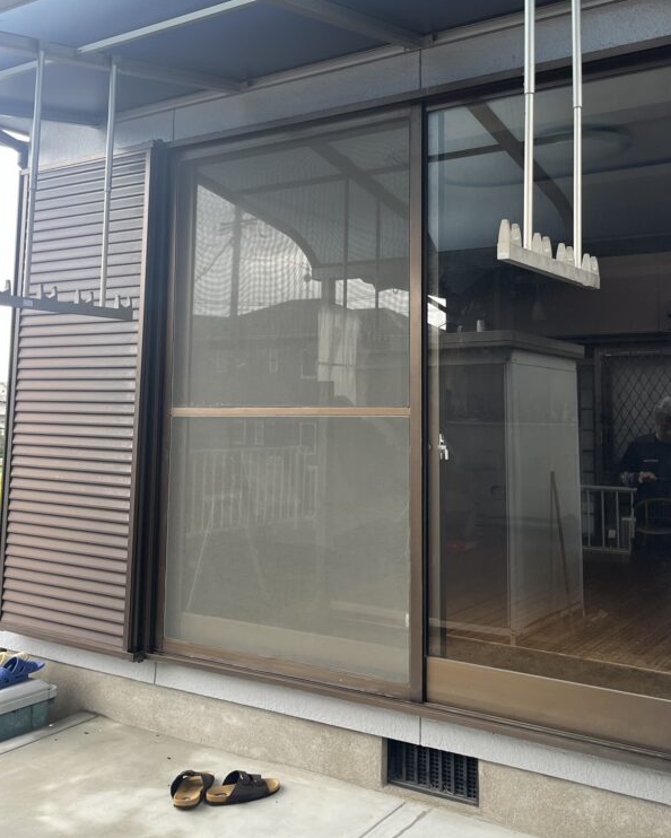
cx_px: 384
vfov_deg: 50.9
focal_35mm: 35
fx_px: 868
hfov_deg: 42.1
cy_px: 302
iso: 80
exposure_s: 1/122
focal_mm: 5.1
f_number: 1.6
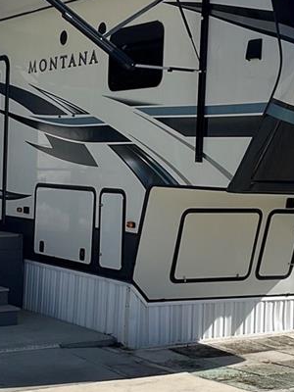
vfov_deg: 22.5
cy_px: 216
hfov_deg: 16.9
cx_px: 104
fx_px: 985
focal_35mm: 87
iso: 16
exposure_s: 1/2959
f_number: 1.8
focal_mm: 3
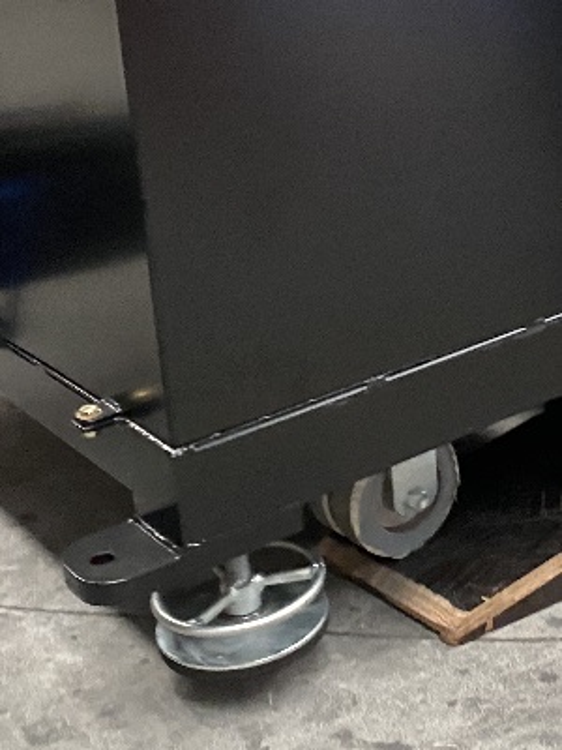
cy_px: 375
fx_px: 563
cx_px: 281
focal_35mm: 26
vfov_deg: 67.3
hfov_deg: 53.1
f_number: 1.8
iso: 320
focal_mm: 4.25
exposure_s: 1/60
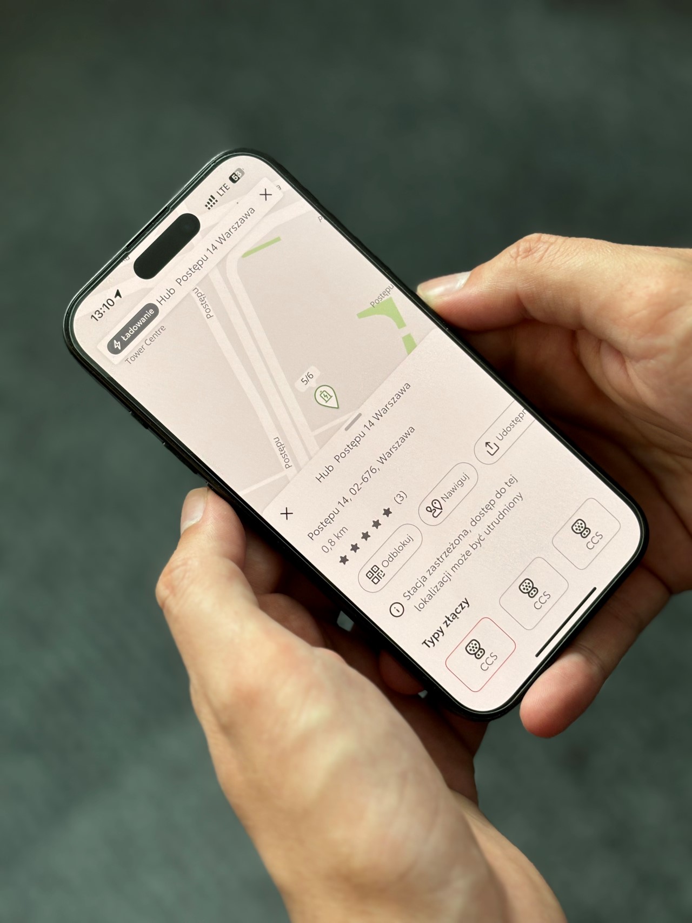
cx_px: 346
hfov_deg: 28.0
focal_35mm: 52
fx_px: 1386
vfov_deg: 36.8
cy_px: 462
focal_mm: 5.96
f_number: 1.6
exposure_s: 1/96
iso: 50
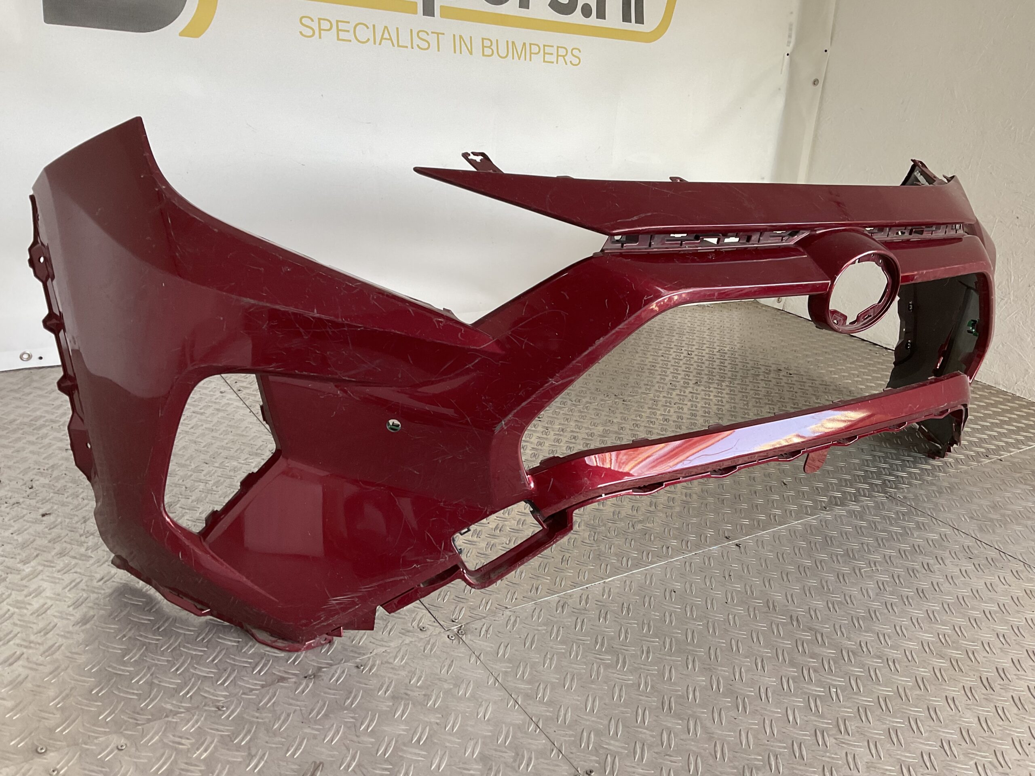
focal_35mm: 29
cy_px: 388
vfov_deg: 48.2
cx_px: 518
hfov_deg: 61.7
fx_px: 867
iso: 40
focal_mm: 3
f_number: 1.8
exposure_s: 1/60
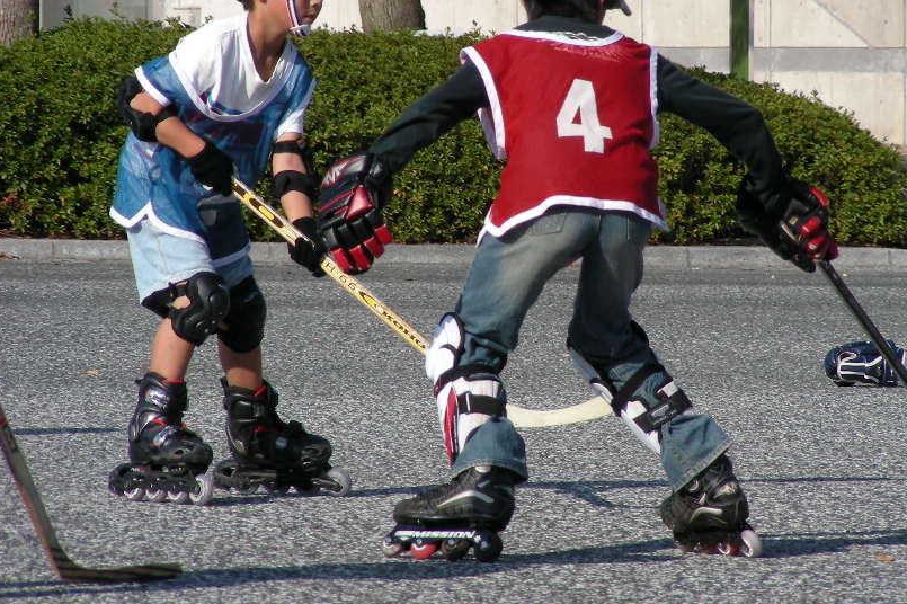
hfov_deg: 5.0
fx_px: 10300
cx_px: 546
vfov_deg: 3.4
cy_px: 251
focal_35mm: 409
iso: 50
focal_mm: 51.6
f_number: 4
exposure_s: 1/548
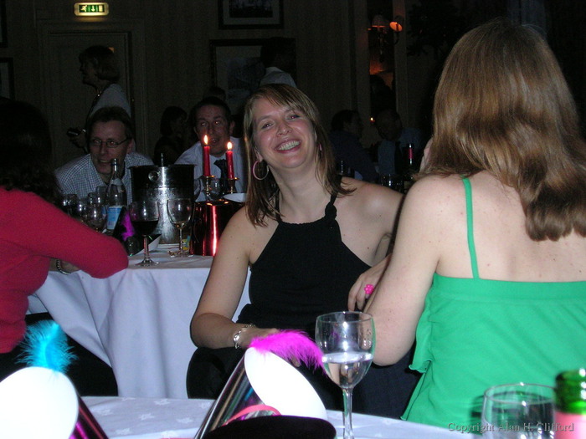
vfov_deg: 21.3
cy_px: 220
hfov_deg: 28.2
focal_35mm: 69
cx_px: 293
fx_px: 1168
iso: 200
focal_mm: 10.5
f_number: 3.7
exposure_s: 1/60
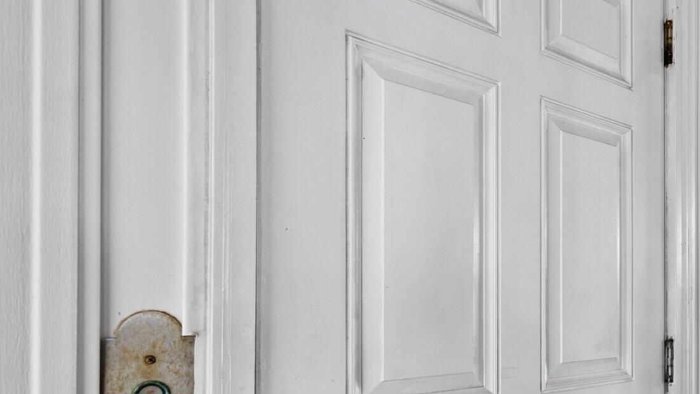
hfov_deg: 54.3
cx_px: 634
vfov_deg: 36.9
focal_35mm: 31
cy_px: 295
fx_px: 575
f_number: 4
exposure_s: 1/60
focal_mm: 16
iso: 200
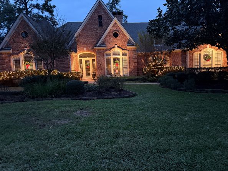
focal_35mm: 24
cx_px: 114
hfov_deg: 71.6
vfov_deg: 56.8
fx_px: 158
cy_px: 86
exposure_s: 1/30
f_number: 1.78
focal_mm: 6.76
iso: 800
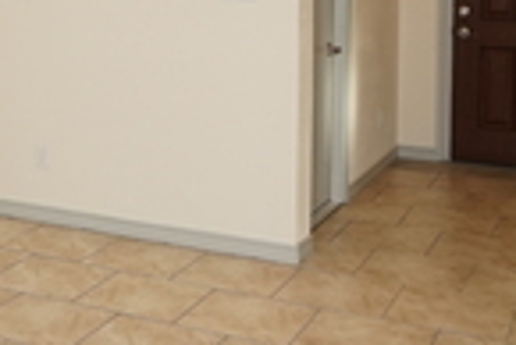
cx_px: 28
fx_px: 947
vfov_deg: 20.0
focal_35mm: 66
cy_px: -9
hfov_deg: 29.0
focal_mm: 10
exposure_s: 1/160
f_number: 4
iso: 320
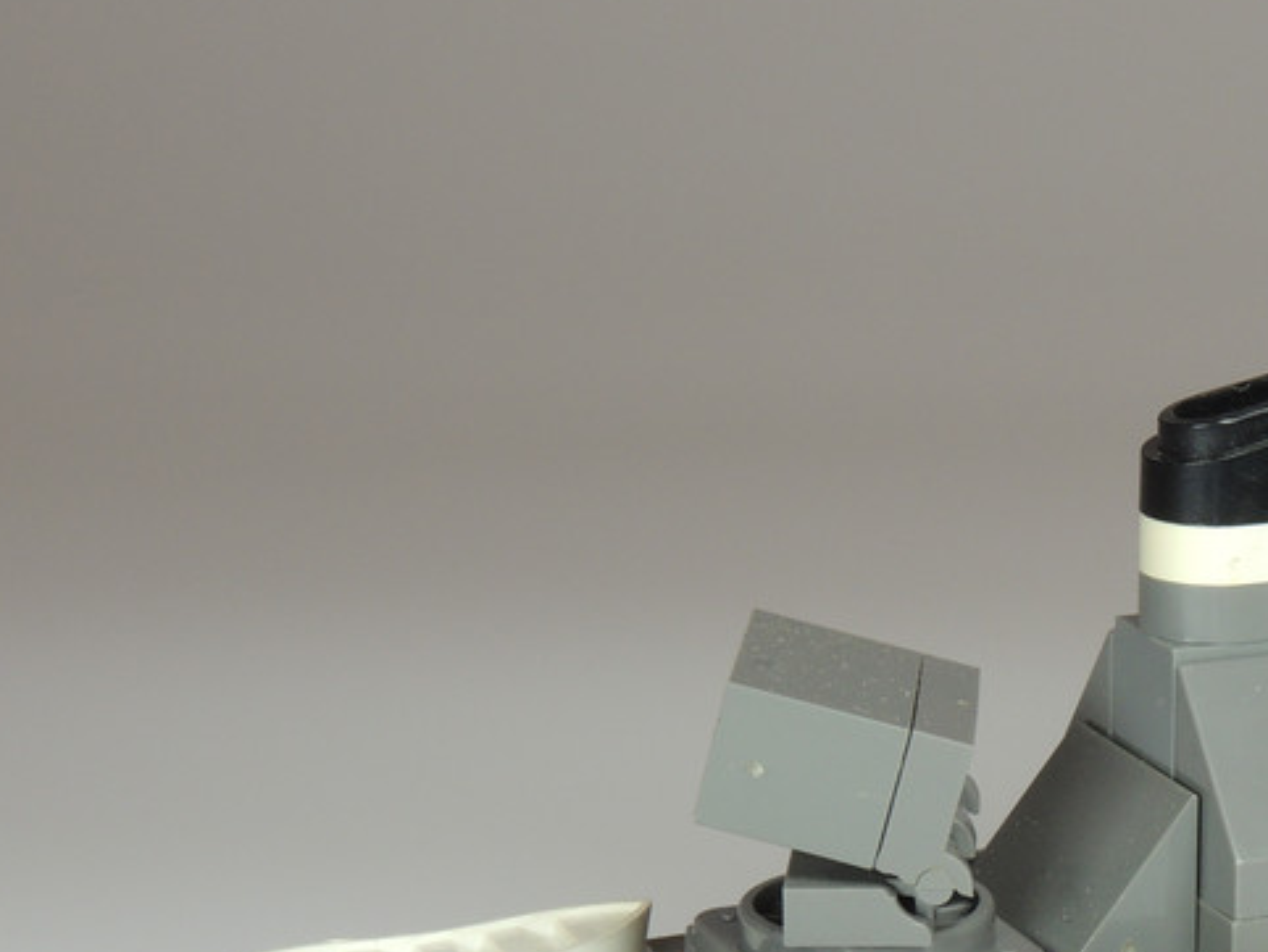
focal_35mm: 104
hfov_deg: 18.5
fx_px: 3811
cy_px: 781
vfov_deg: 14.2
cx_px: 1225
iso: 100
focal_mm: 8.3
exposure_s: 1/20
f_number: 6.2
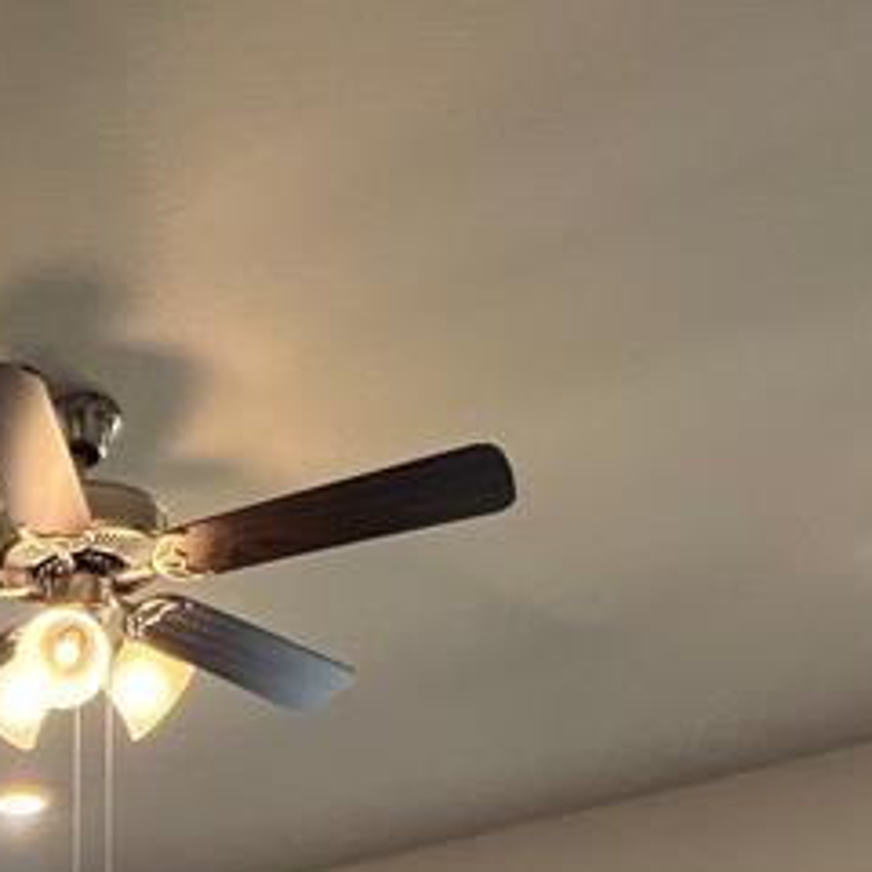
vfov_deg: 25.4
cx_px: -134
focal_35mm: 49
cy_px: 1330
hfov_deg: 30.3
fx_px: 1396
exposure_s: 1/120
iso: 200
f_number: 1.8
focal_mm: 1.57
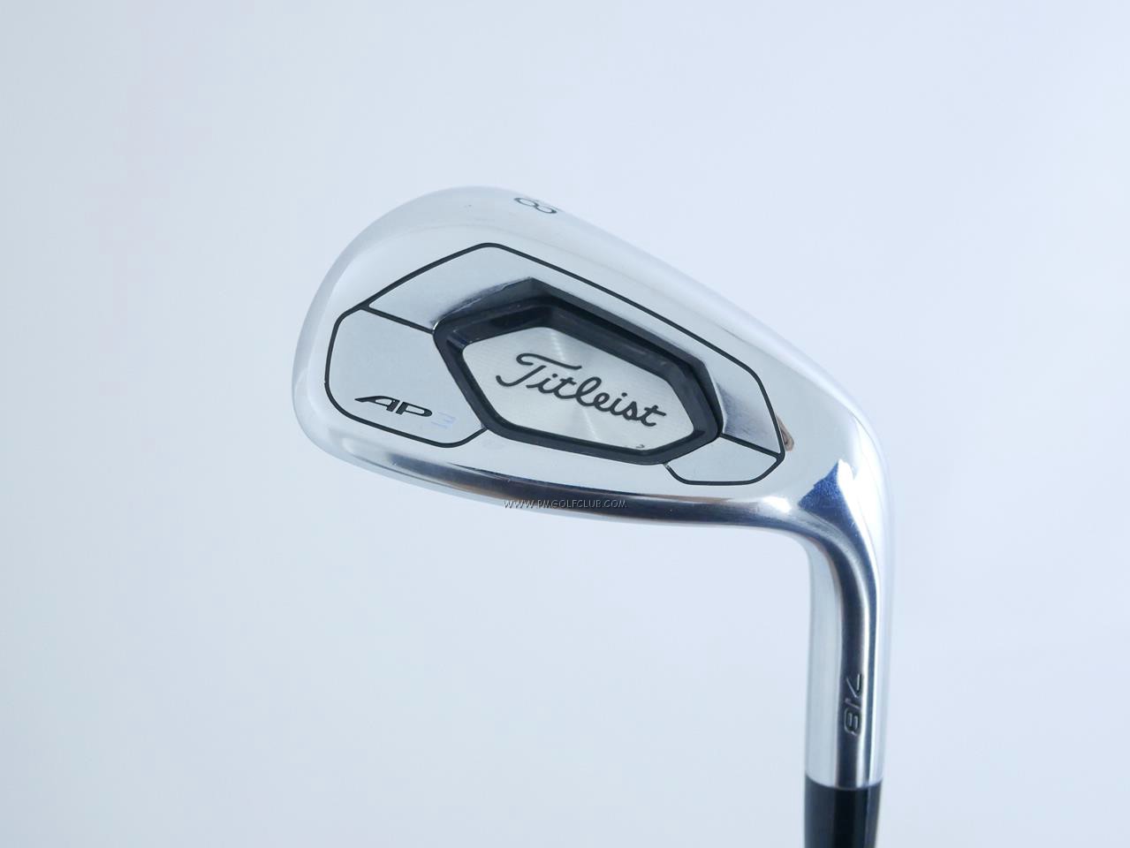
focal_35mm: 50
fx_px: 1633
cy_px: 424
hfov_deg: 38.2
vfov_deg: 29.1
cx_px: 565
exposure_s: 1/100
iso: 1600
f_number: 4.5
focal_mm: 25
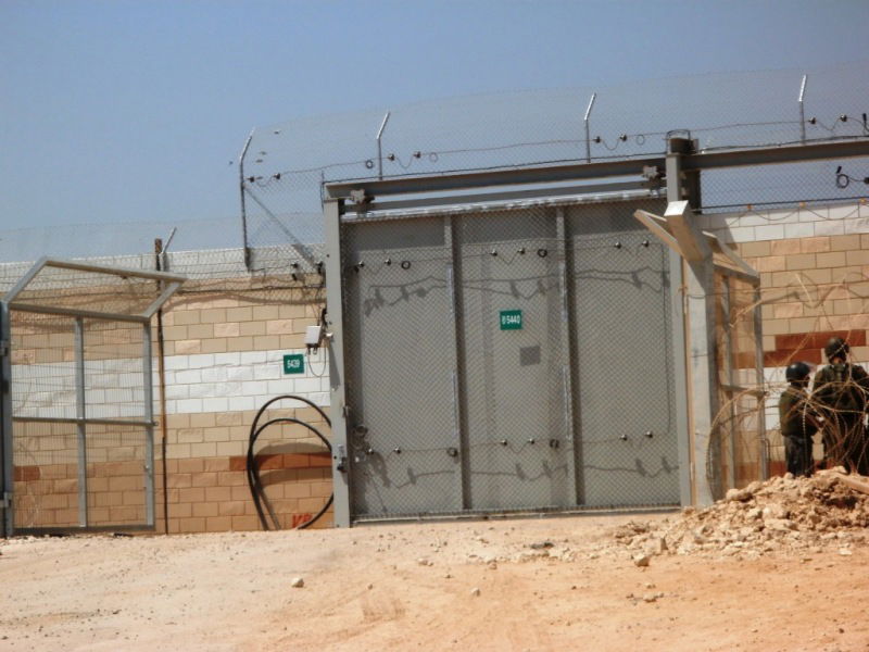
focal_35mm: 149
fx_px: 3740
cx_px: 434
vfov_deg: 10.0
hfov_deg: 13.3
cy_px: 326
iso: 100
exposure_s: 1/500
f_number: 8.6
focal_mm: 26
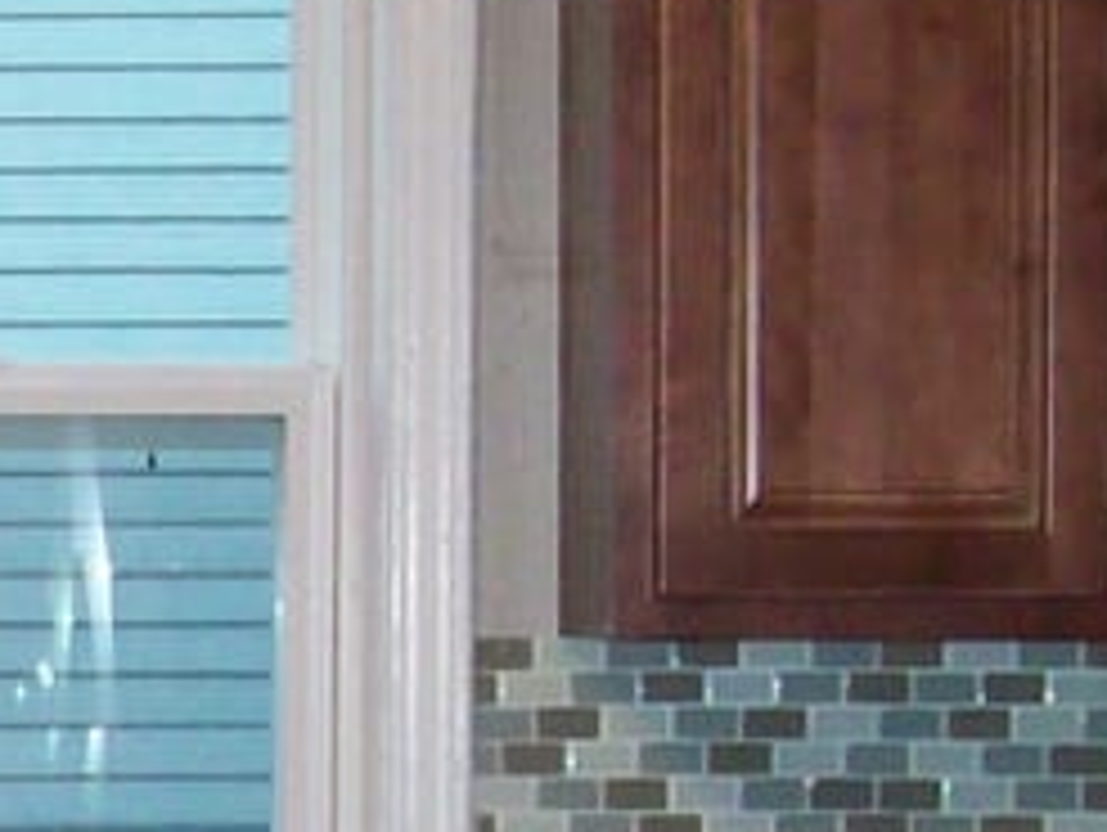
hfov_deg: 9.8
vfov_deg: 7.5
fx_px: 6242
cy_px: 1318
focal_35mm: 195
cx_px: -614
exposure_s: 1/64
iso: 200
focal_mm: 6
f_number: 2.7
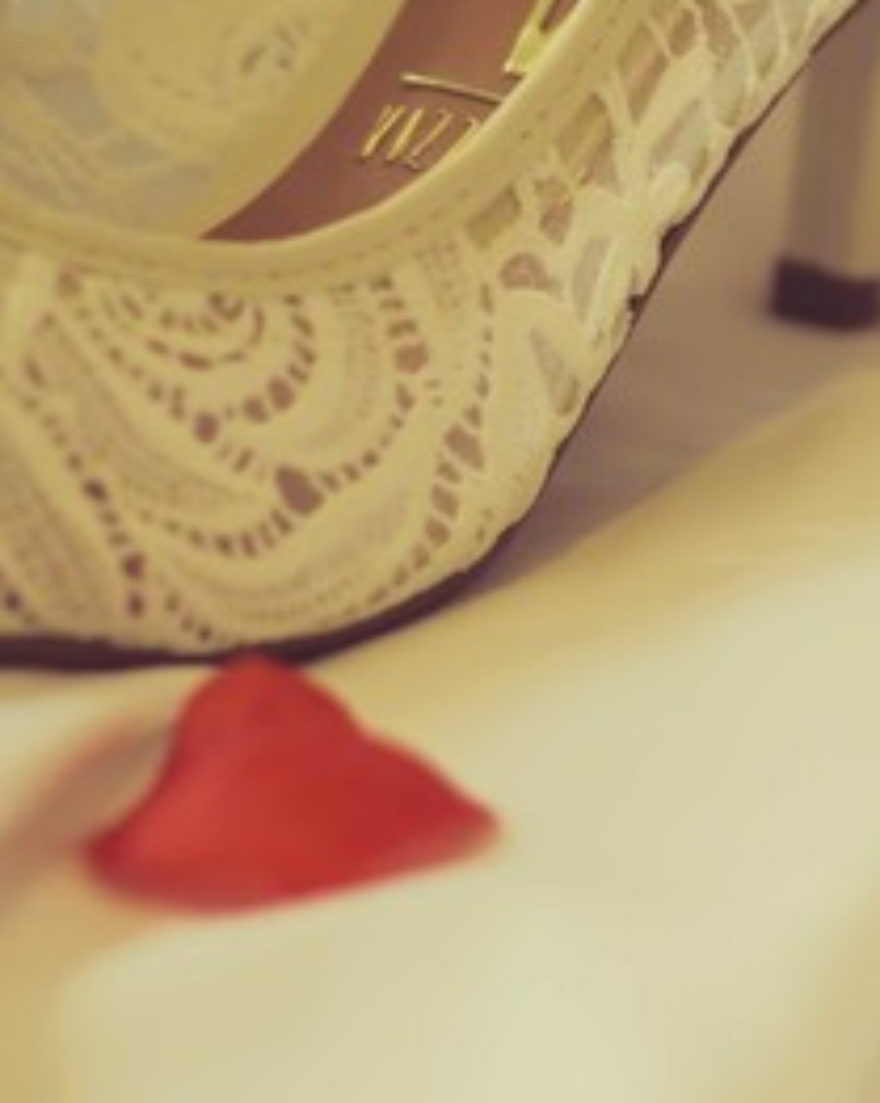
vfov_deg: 5.3
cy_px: 509
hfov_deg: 4.2
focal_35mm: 366
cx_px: 1036
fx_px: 11936
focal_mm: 85
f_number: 2
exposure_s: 1/50
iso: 500
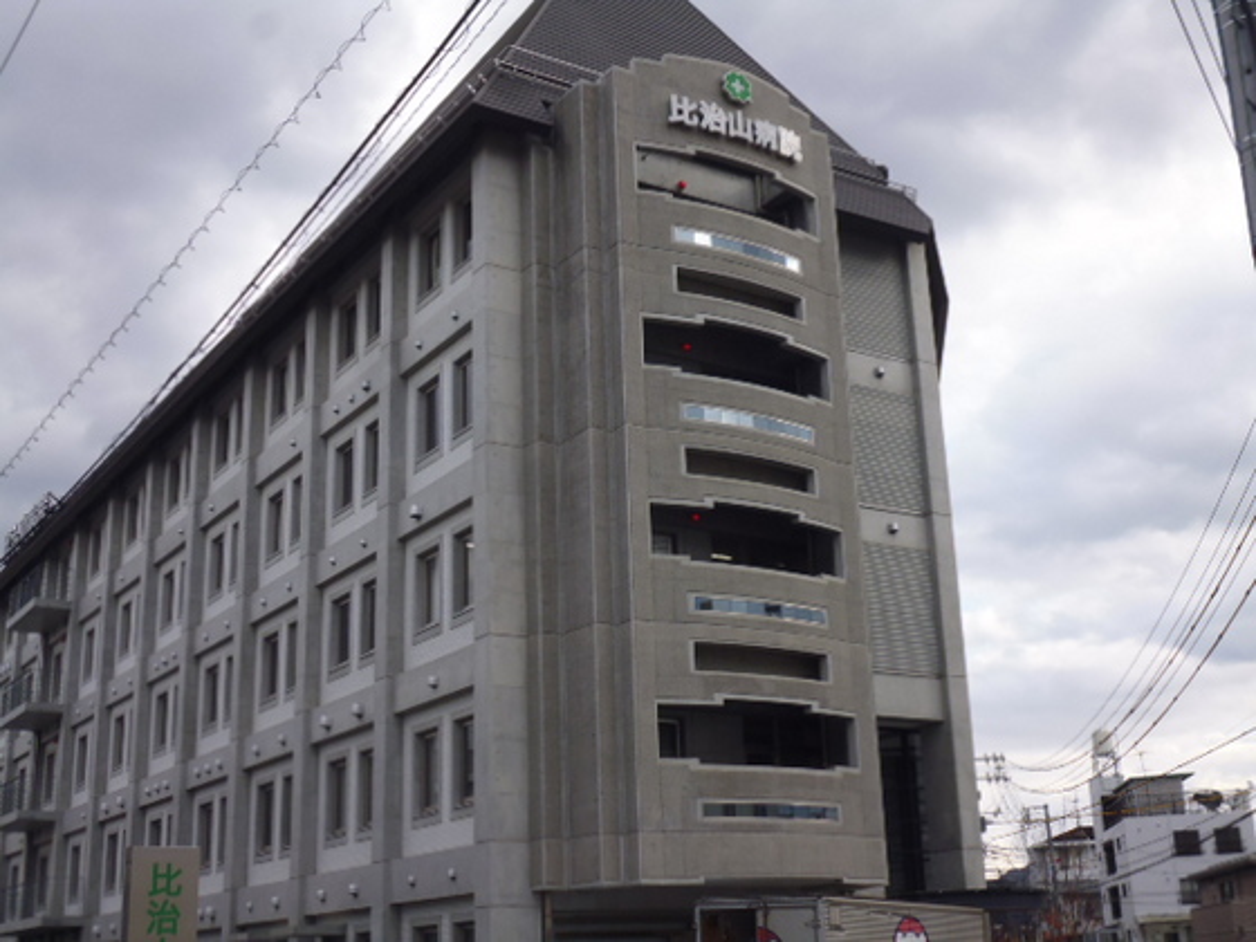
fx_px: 1669
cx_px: 628
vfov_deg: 31.5
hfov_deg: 41.2
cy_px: 471
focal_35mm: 46
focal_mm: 8.1
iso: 100
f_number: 3.8
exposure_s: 1/400
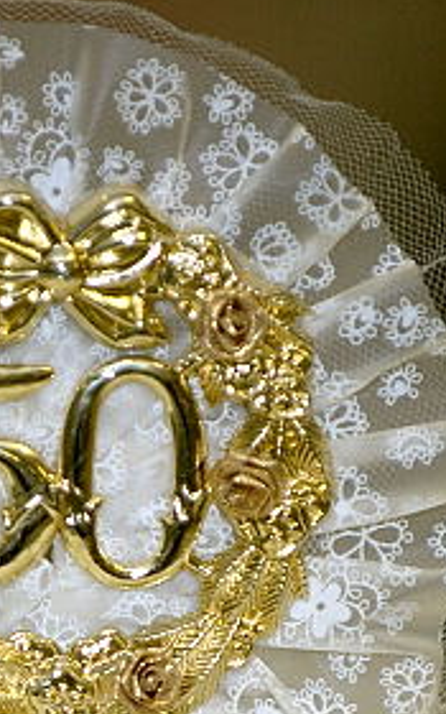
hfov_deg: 2.0
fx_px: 12738
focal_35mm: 655
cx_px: 69
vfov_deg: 3.2
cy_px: 724
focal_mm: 200
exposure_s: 1/500
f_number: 3.2
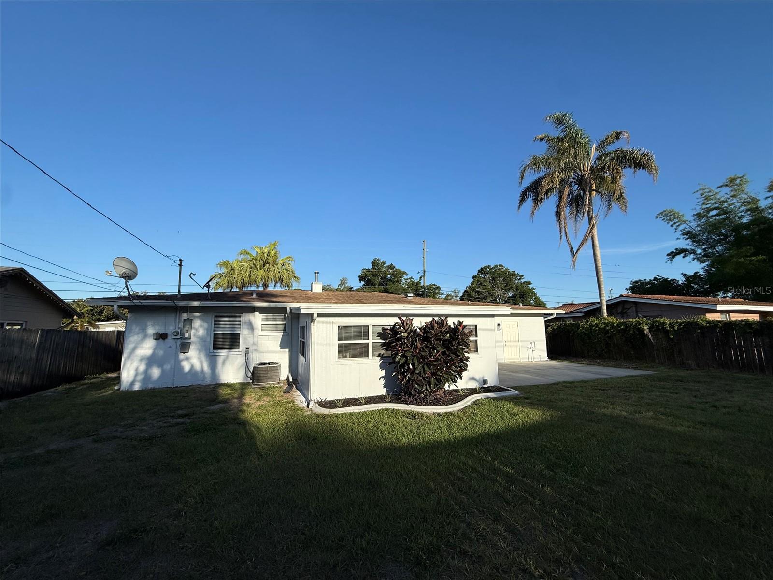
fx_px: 313
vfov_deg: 85.7
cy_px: 290
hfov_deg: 102.1
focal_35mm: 14
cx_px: 386
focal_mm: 2.22
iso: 50
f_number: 2.2
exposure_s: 1/3125
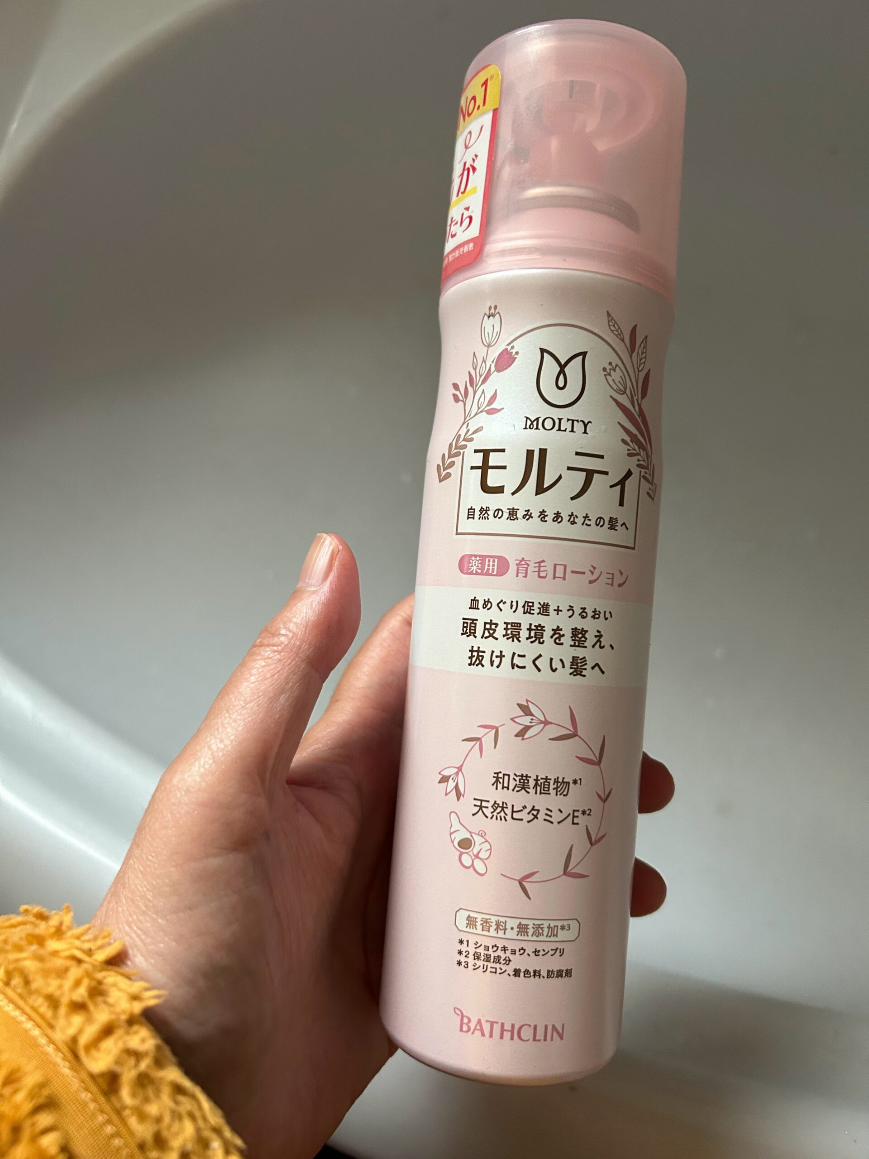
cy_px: 580
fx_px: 870
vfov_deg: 67.3
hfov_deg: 53.1
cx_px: 434
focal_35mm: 26
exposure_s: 1/60
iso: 320
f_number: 1.5
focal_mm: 5.7
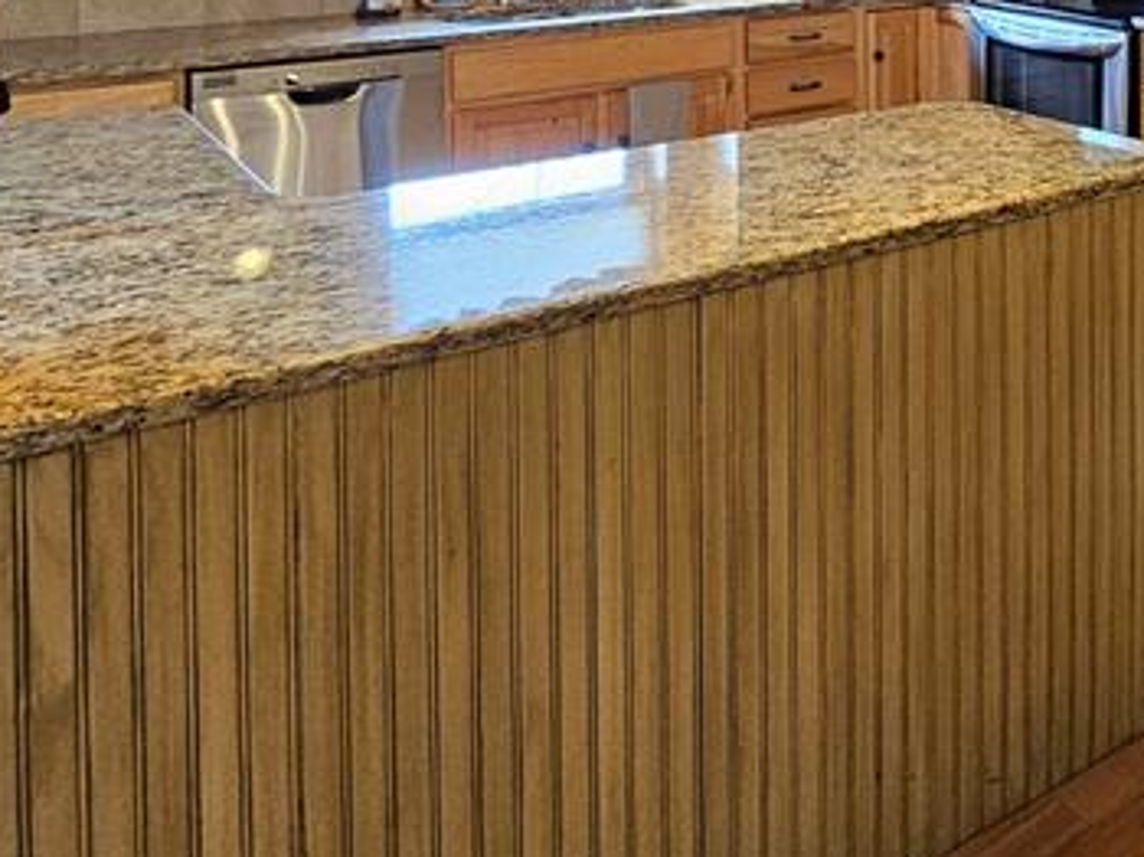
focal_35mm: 38
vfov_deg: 32.4
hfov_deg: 44.9
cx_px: 1010
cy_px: -119
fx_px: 1255
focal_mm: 1.7
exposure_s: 1/60
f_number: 2.2
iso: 320
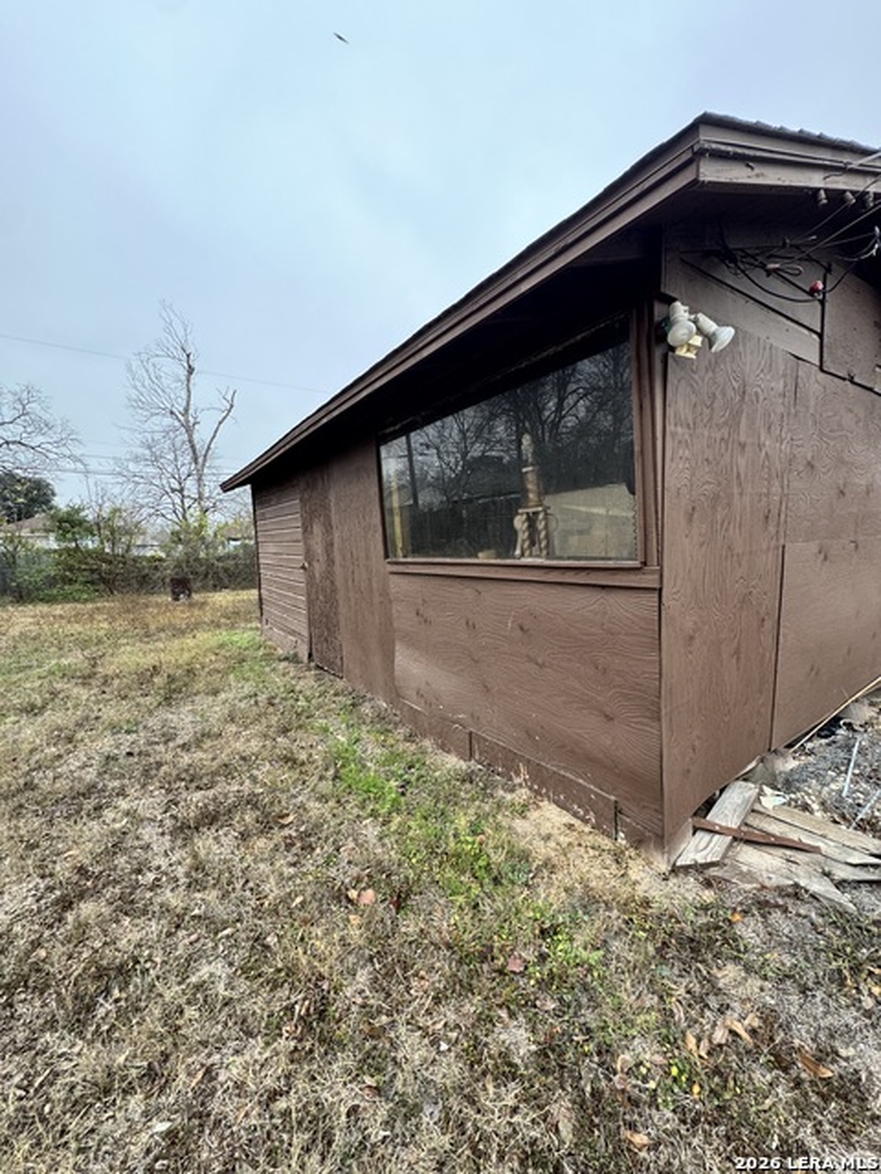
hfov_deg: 85.7
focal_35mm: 14
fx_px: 475
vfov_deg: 102.1
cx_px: 440
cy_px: 587
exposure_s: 1/99
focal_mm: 2.22
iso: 100
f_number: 2.2
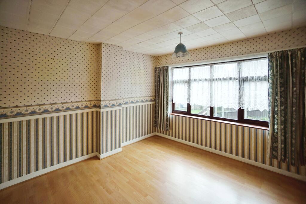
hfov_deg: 100.4
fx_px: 128
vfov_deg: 77.3
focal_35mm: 15
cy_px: 102
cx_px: 153
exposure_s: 1/60
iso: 200
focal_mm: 10
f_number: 4
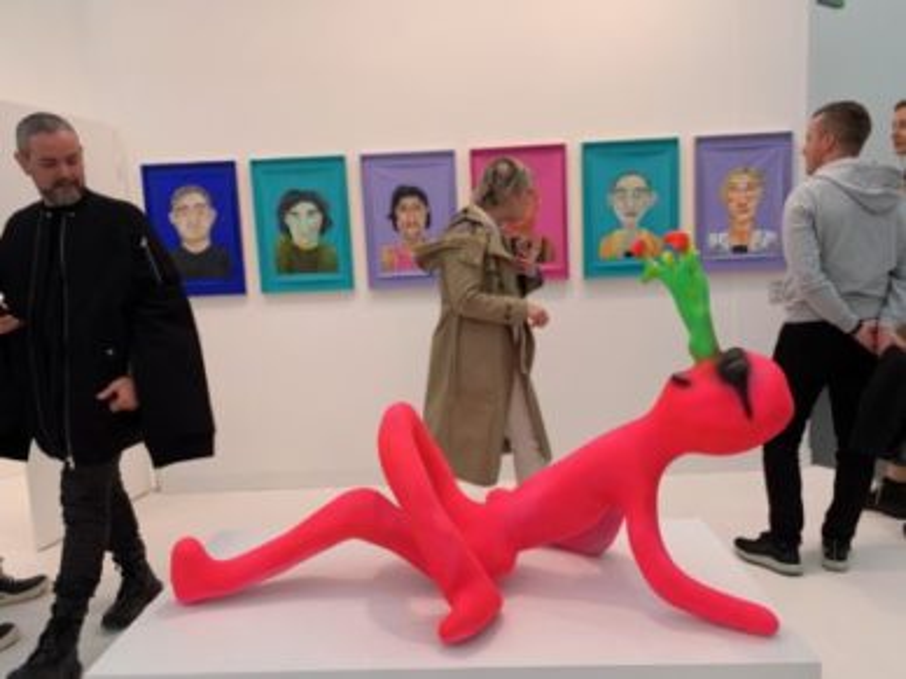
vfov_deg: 53.1
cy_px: 340
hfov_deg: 67.3
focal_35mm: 26
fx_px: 680
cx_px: 453
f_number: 1.8
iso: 25
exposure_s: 1/121
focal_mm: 4.25
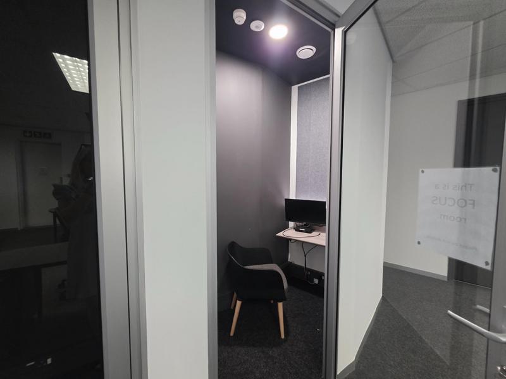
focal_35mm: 13
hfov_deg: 106.2
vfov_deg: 89.9
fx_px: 190
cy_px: 190
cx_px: 253
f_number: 1.9
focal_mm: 2.2
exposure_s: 1/50
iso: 400
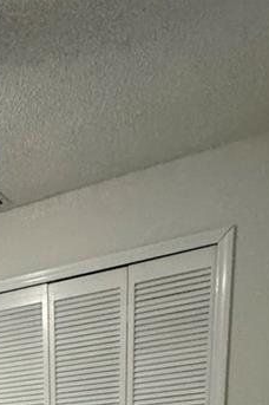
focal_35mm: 51
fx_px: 573
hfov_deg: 21.1
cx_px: -165
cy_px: 567
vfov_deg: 28.9
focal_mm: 2.22
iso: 1000
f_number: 2.2
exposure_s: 1/60
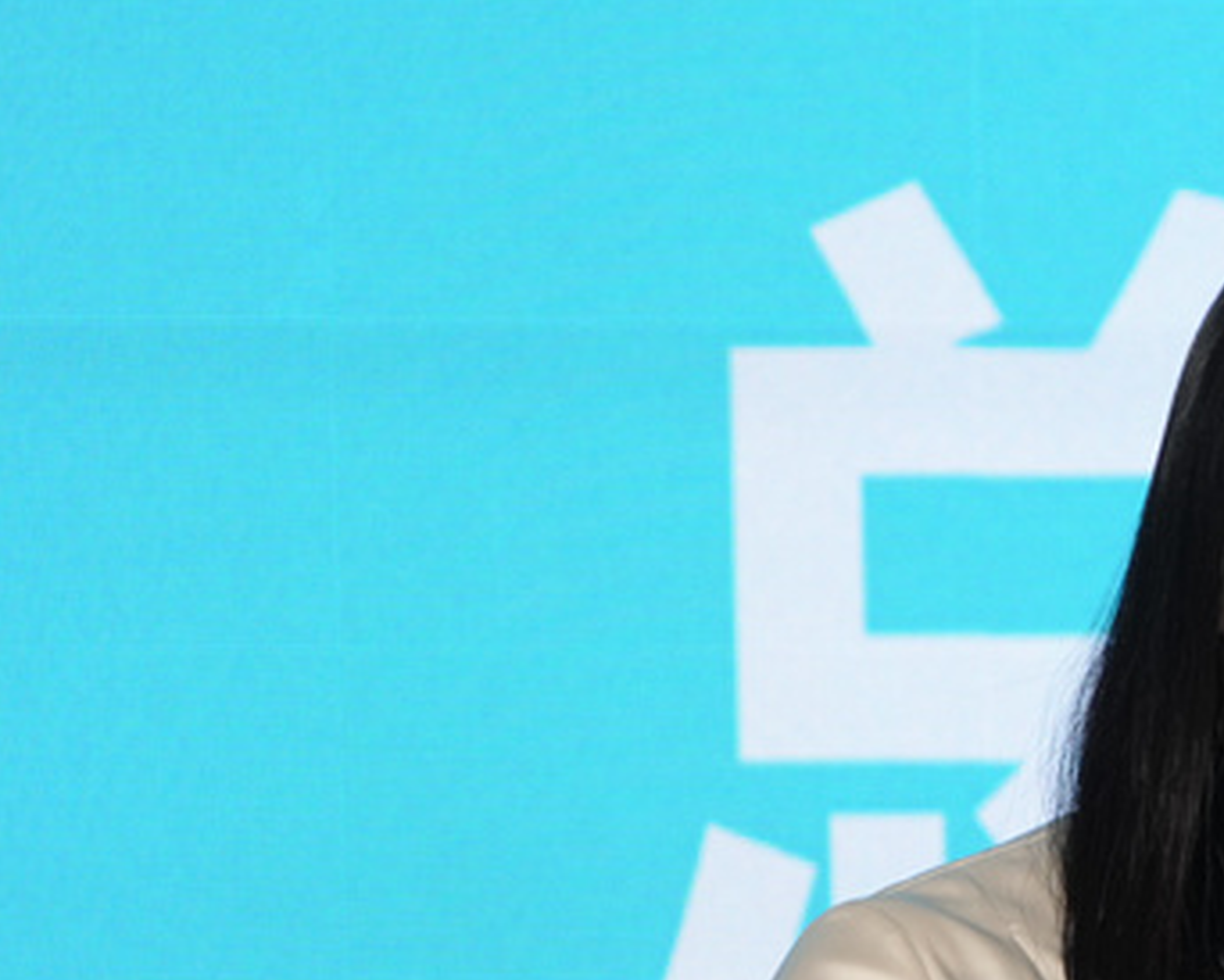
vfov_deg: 3.3
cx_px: 1571
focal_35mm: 464
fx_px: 16818
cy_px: 851
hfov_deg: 4.2
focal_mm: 141
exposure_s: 1/250
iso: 800
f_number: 6.3
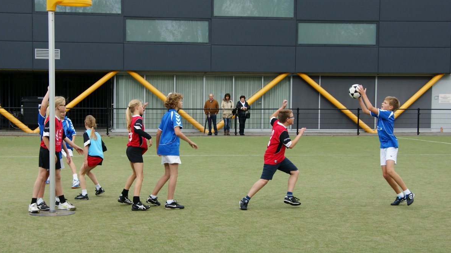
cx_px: 224
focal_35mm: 56
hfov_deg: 37.5
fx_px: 664
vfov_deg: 21.6
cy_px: 119
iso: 200
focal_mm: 35
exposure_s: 1/320
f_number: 6.3
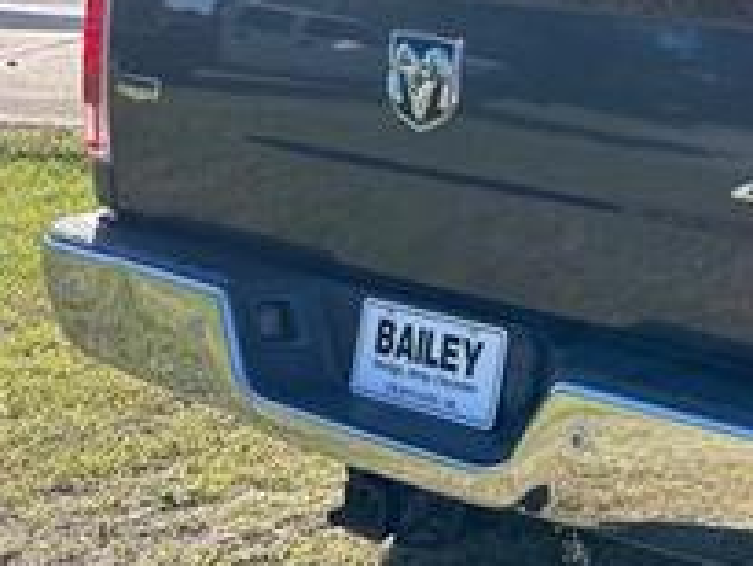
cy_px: 121
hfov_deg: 27.3
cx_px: 863
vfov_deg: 22.7
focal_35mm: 64
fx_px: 1393
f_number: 1.5
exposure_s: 1/2299
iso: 50
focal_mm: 5.7
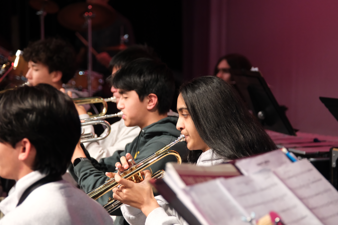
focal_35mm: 141
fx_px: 1324
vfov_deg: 9.7
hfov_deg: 14.6
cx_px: 169
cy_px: 112
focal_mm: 94.1
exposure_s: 1/250
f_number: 4
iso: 3200
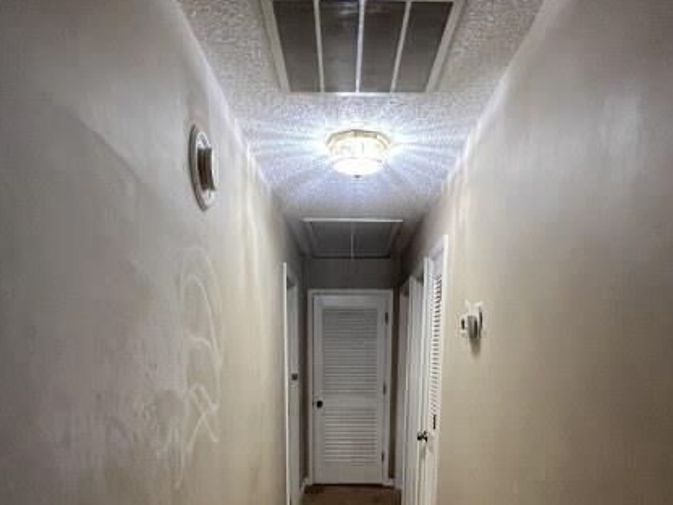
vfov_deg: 48.6
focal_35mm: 25
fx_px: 486
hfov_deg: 69.4
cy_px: 461
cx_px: 338
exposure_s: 1/60
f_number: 1.8
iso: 500
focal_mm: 1.57
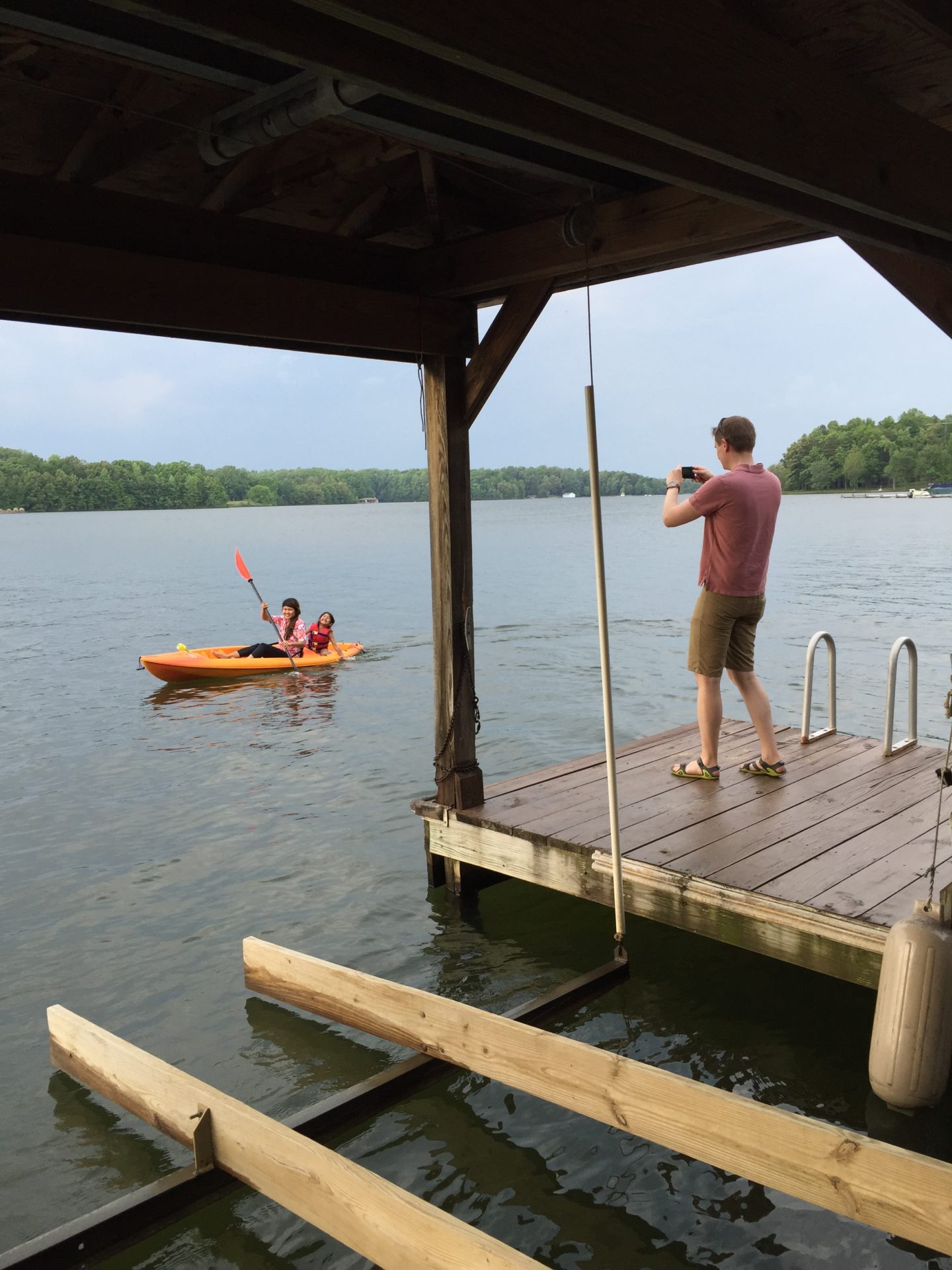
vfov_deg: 61.7
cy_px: 635
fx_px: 1063
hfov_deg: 48.2
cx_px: 476
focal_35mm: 29
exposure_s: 1/264
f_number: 2.2
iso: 32
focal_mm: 4.15
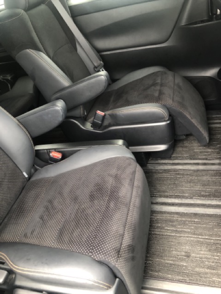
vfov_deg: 63.4
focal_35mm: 28
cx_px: 110
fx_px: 238
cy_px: 147
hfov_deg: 49.7
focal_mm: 3.99
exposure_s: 1/15
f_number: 1.8
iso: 50
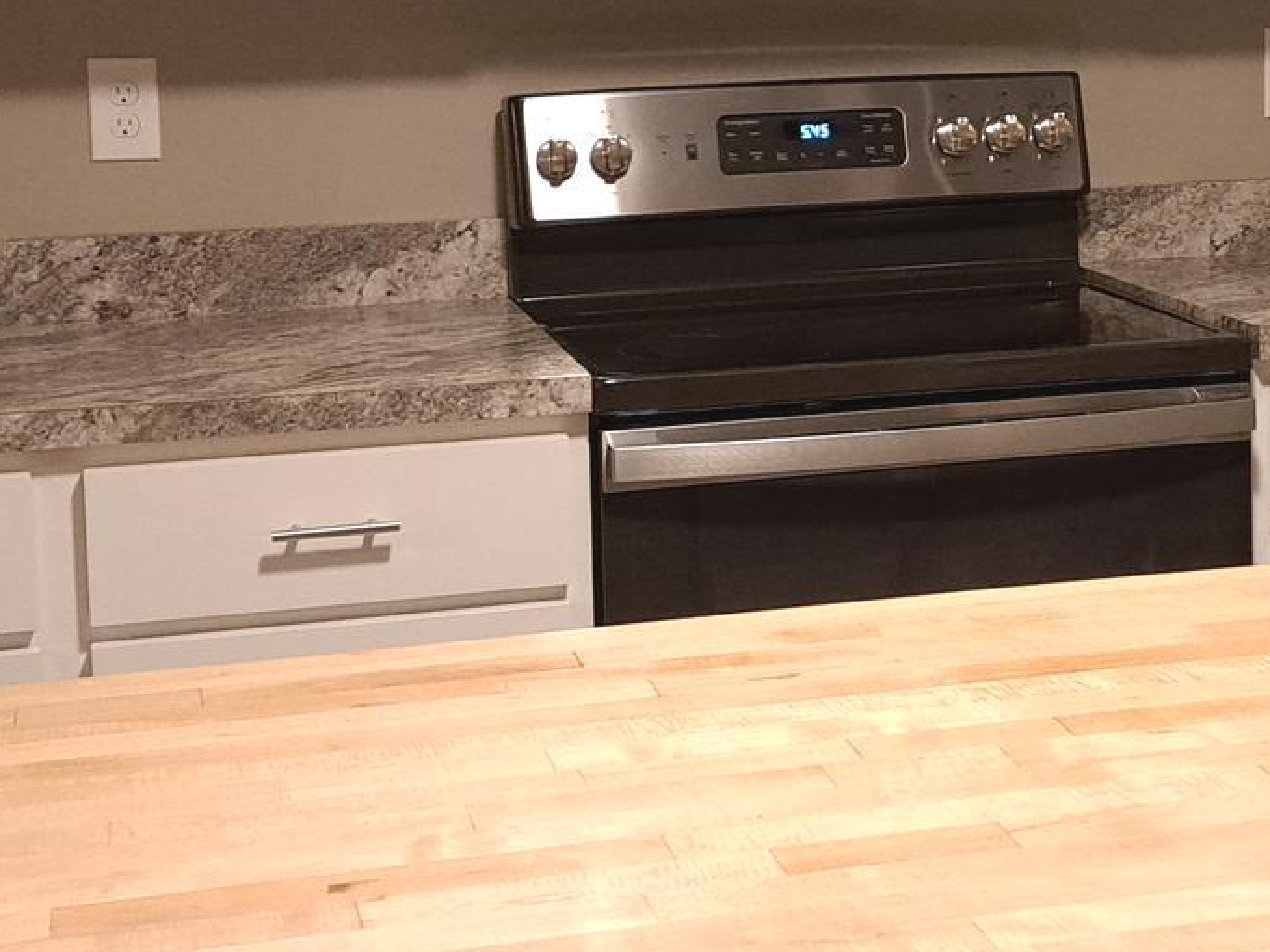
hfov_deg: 26.8
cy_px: 251
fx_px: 2641
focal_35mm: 72
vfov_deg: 20.3
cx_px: 881
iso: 400
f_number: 1.8
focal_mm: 5.23
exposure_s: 1/40
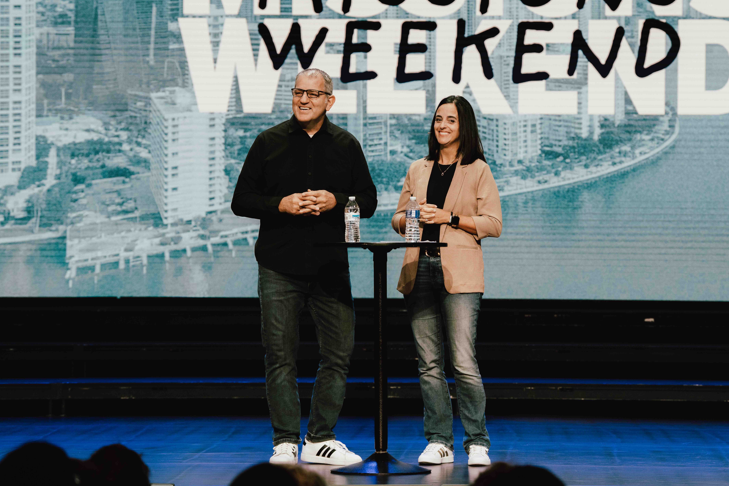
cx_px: 421
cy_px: 192
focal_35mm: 146
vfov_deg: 9.4
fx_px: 2956
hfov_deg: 14.1
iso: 2000
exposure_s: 1/400
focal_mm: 116
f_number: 3.5
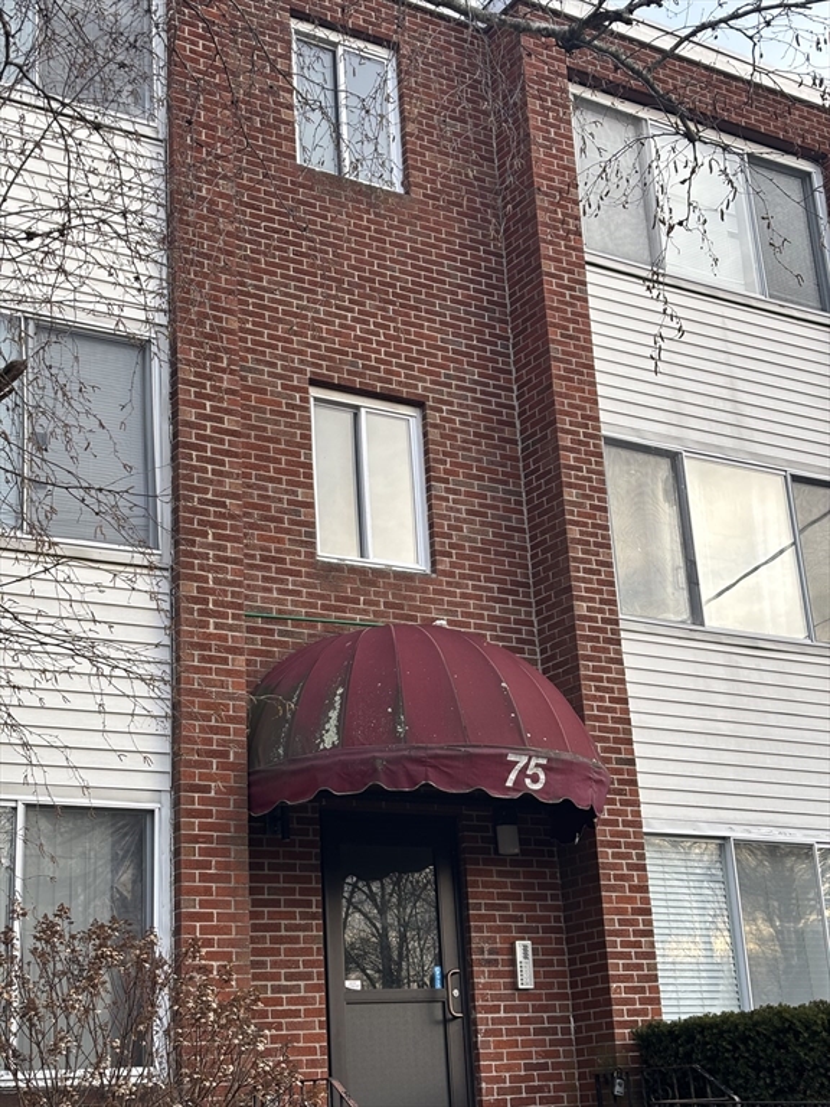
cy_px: 554
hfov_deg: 28.0
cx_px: 415
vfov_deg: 36.8
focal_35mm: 52
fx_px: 1662
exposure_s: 1/153
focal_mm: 5.96
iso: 25
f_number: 1.6
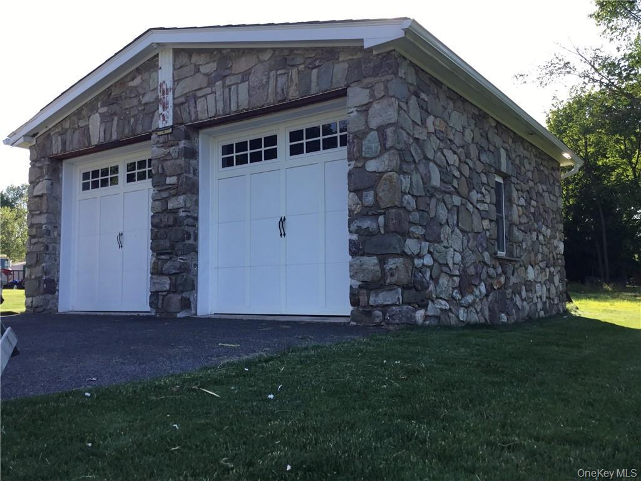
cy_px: 240
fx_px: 574
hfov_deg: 58.4
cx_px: 320
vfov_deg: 45.4
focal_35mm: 31
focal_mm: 3.3
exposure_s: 1/365
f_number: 2.4
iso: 25
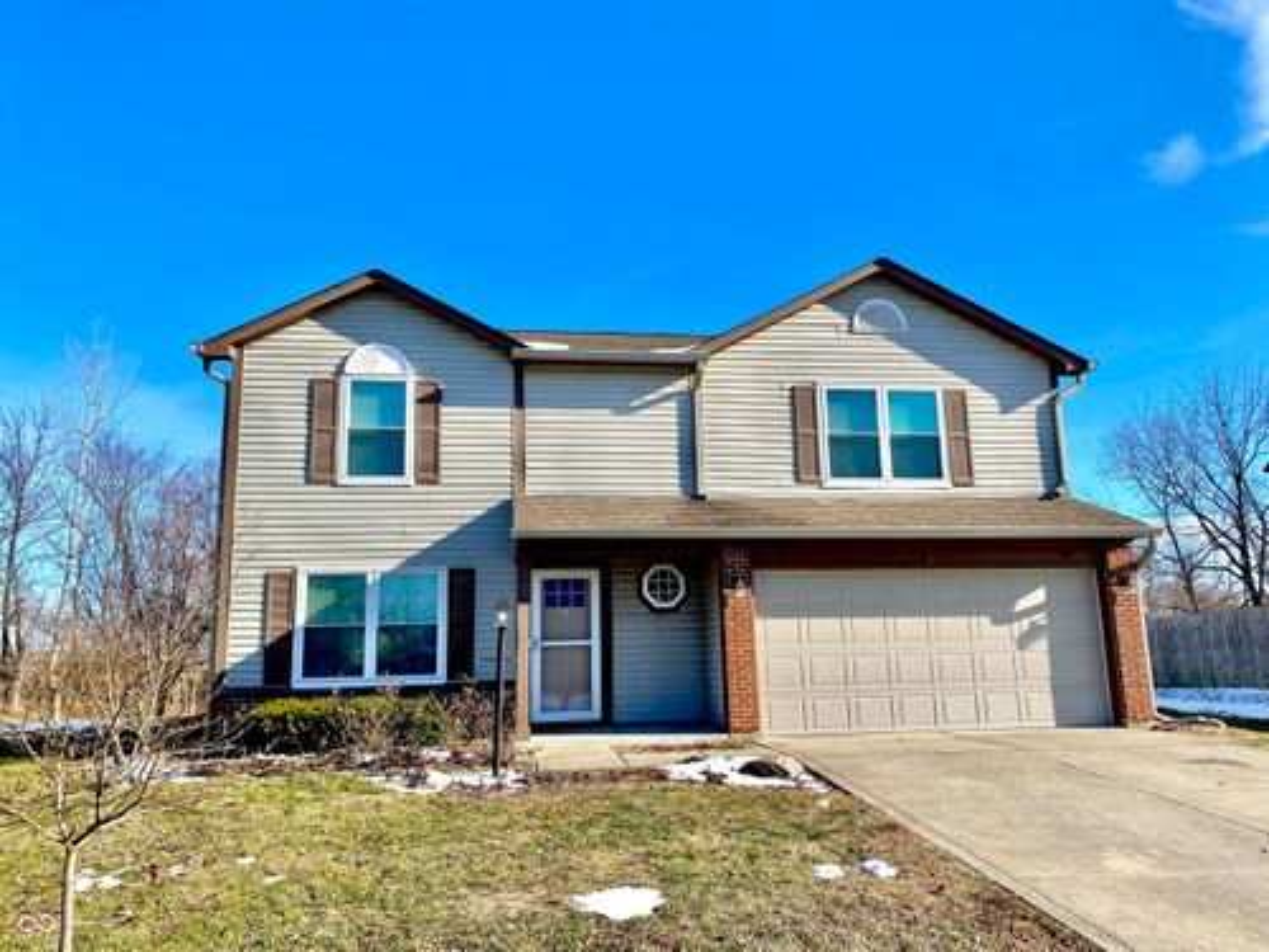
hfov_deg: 67.3
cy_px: 476
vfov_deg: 53.1
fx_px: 953
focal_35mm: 26
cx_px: 634
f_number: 1.8
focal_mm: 4.25
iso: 32
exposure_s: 1/2268
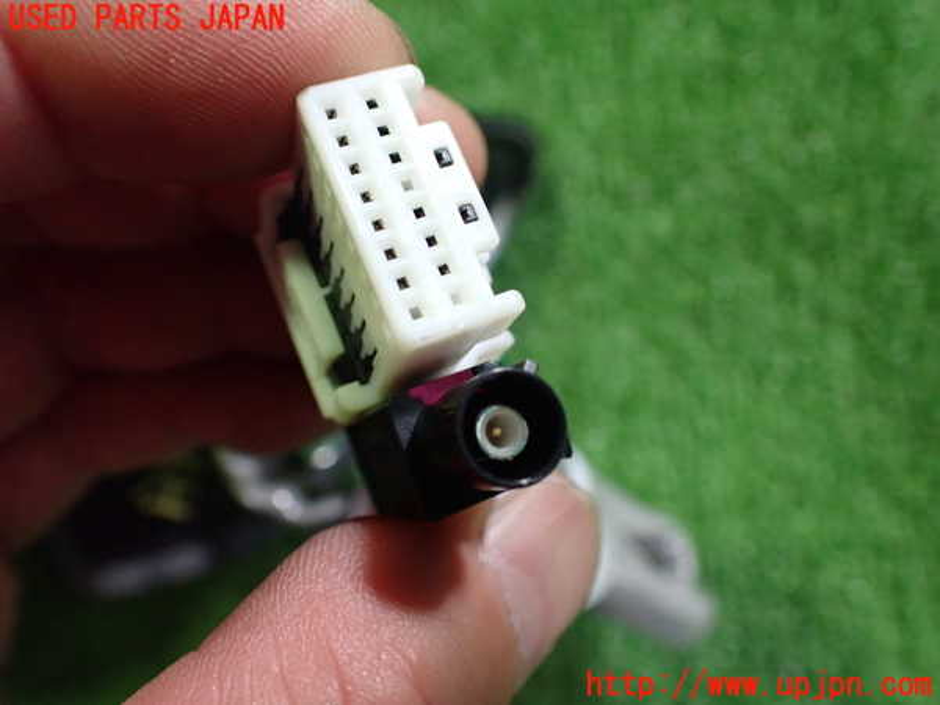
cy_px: 352
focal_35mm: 30
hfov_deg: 60.0
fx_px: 815
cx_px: 470
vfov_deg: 46.8
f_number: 2.3
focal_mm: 5.4
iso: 800
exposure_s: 1/125
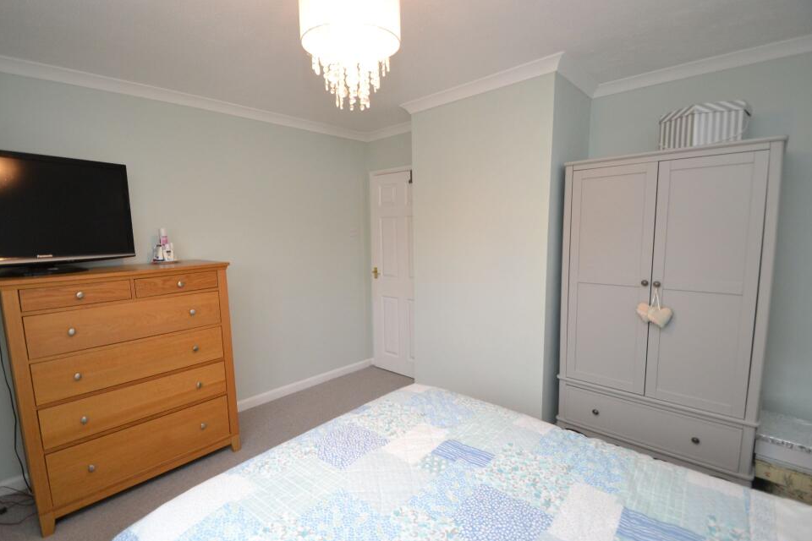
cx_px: 391
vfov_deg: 73.7
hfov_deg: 96.7
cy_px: 274
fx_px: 361
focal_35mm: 16
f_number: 3.5
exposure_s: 1/60
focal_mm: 10
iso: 1100
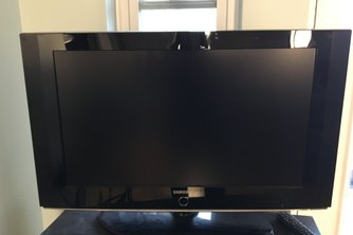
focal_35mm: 31
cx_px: 173
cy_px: 124
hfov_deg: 60.3
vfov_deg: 42.2
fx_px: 304
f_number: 2.2
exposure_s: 1/15
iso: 250
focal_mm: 4.15
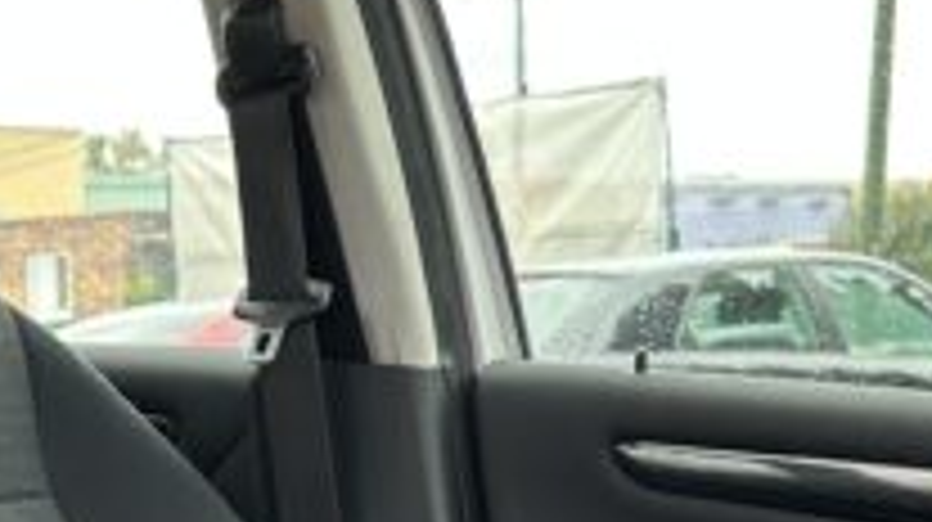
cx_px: 59
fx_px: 2494
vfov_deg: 11.3
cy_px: 850
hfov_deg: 20.6
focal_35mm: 101
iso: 80
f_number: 1.78
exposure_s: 1/210
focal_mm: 6.86
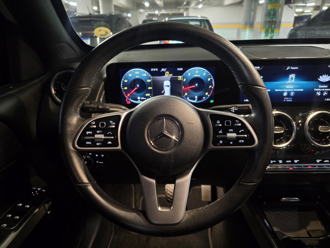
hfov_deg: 73.9
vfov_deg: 58.9
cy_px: 124
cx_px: 165
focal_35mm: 23
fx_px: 219
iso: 1250
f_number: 1.7
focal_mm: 6.3
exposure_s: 1/22.5
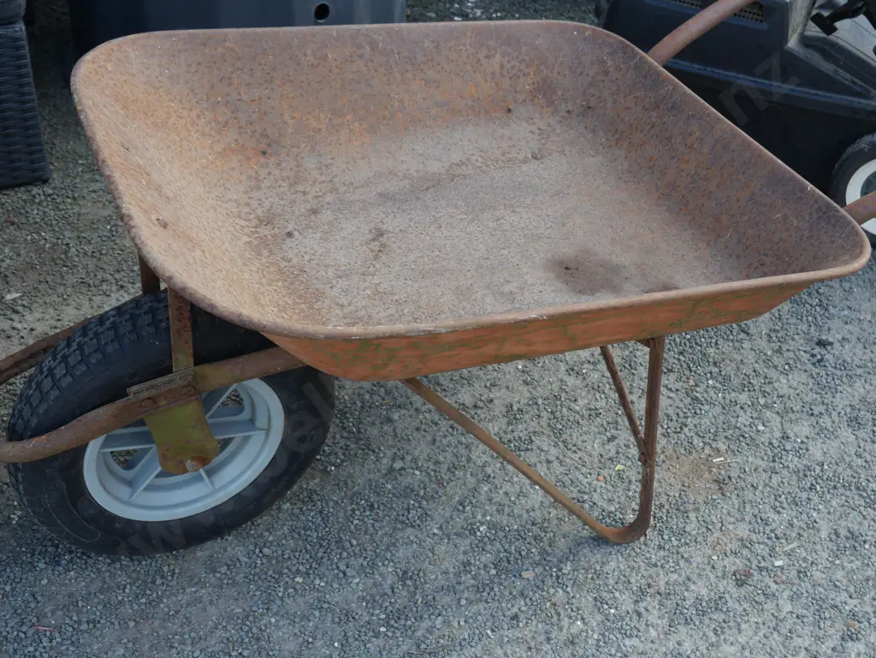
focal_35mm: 48
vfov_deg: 30.3
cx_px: 438
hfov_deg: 39.6
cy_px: 329
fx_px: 1215
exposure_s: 1/60
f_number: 5.6
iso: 200
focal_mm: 24
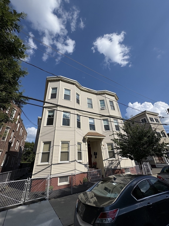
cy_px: 113
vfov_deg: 102.1
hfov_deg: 85.7
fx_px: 91
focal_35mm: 14
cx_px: 84
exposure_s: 1/4367
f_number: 2.2
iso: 50
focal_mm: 2.22
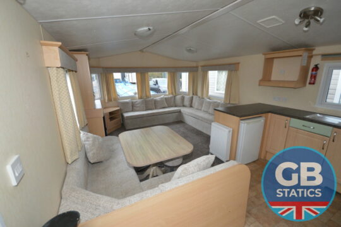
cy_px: 114
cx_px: 170
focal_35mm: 15
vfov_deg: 77.3
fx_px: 142
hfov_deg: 100.4
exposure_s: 1/60
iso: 1600
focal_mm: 10
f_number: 4
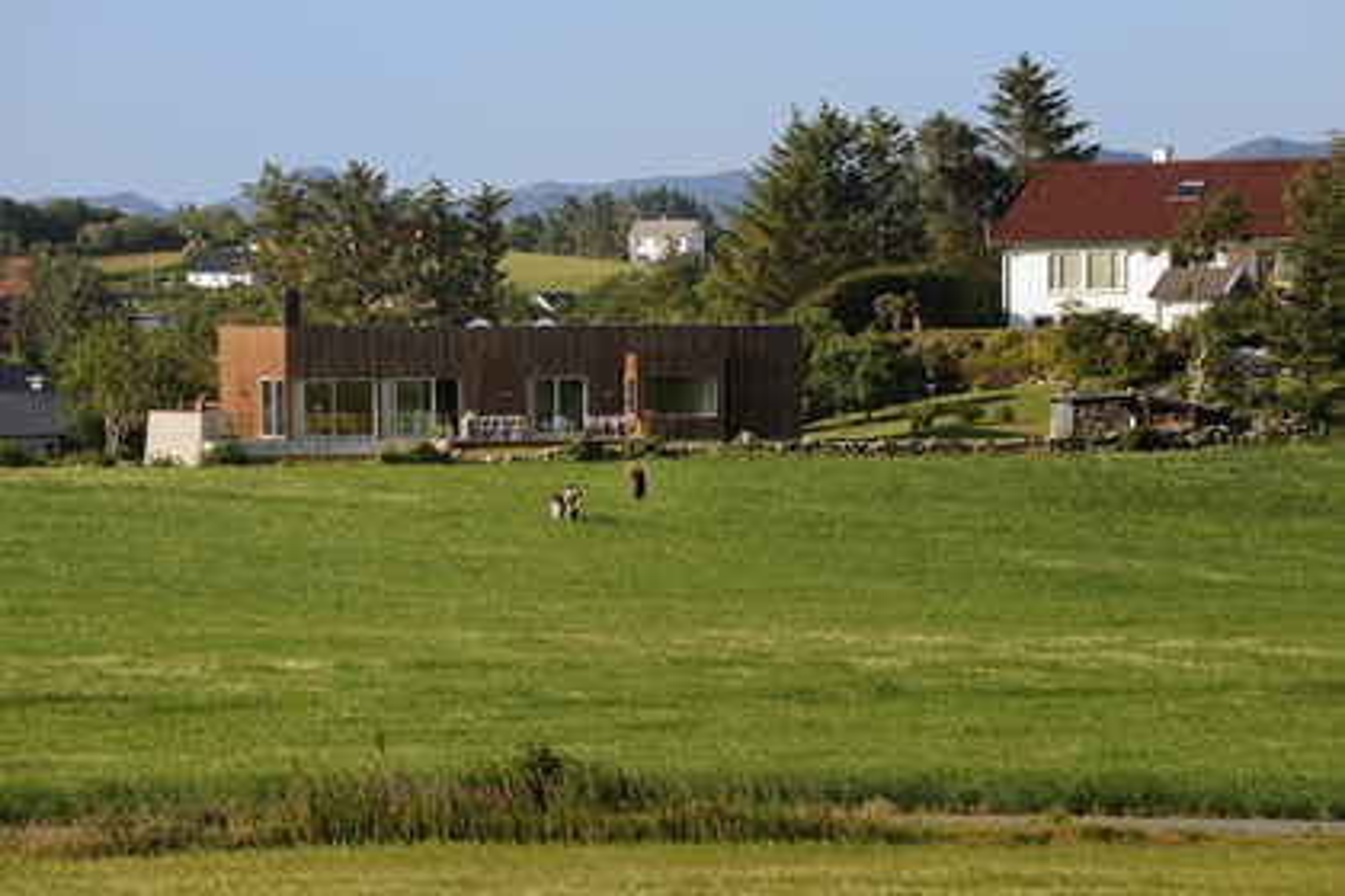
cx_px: 672
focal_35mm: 200
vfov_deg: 6.9
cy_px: 448
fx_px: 7472
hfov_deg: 10.3
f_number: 8
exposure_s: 1/640
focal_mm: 200
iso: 400
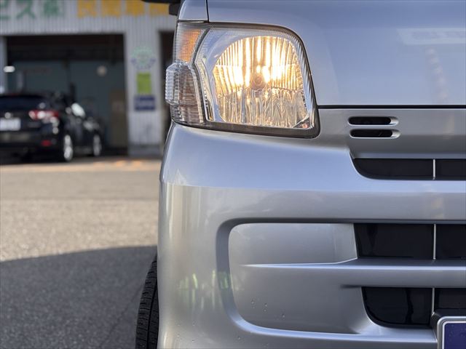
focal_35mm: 52
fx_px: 700
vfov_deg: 28.0
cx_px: 233
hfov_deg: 36.8
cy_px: 174
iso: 32
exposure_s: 1/2105
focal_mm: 5.96
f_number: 1.6
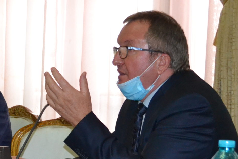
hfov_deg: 15.3
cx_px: -19
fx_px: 866
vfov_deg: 10.5
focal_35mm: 131
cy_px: 95
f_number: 4.8
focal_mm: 32
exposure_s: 1/60
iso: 2800
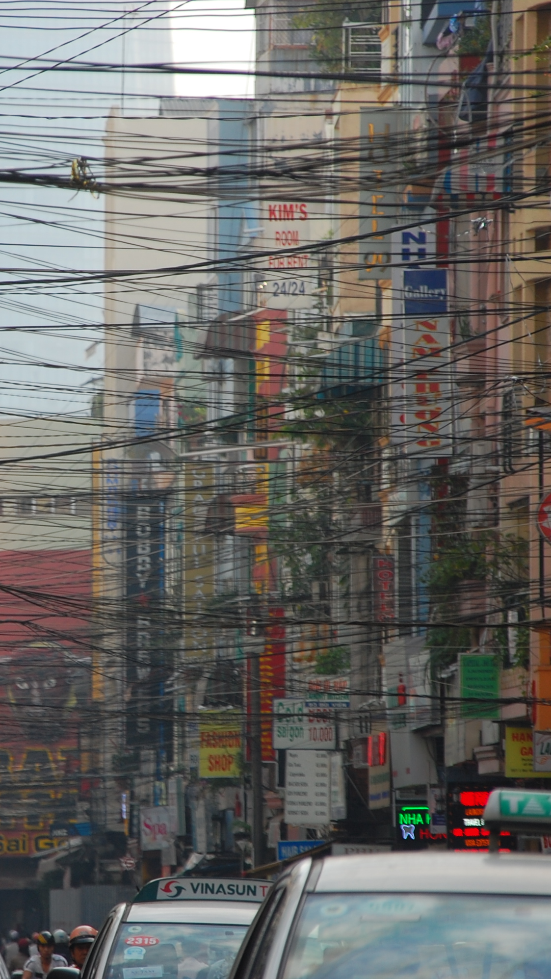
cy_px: 489
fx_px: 9525
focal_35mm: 367
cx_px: 63
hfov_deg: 3.3
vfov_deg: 5.9
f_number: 6
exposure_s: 1/250
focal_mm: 155
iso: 200
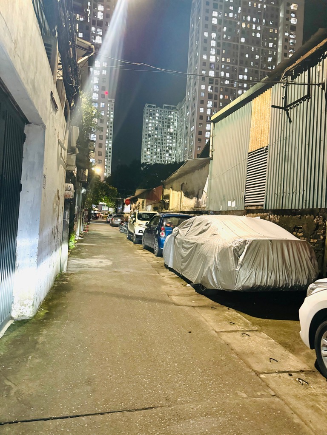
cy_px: 218
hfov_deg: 56.8
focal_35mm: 24
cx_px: 164
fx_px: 302
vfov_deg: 71.6
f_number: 1.78
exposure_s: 1/33
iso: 1000
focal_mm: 6.76
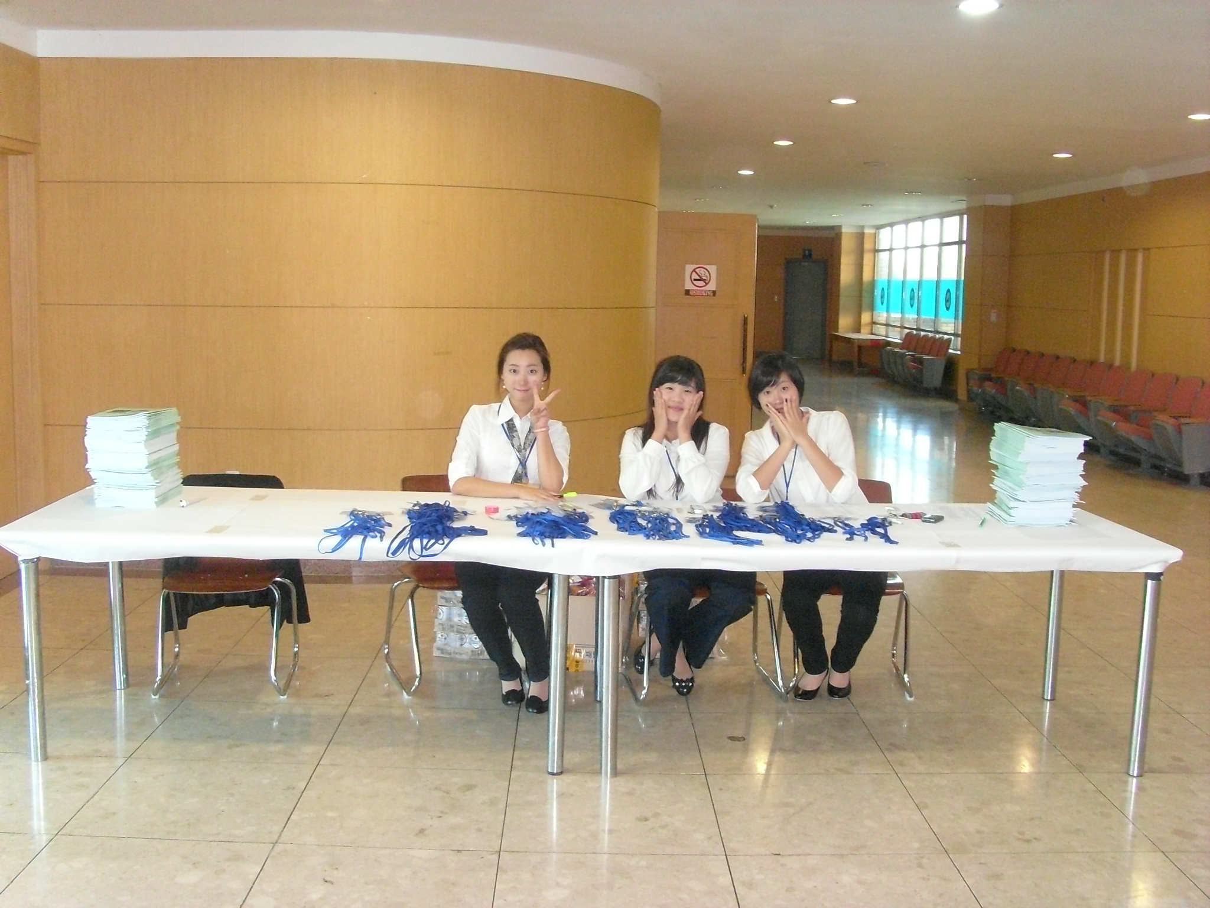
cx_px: 605
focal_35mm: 36
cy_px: 454
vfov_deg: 39.7
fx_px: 1258
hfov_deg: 51.4
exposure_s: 1/45
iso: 100
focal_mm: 6
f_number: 3.5
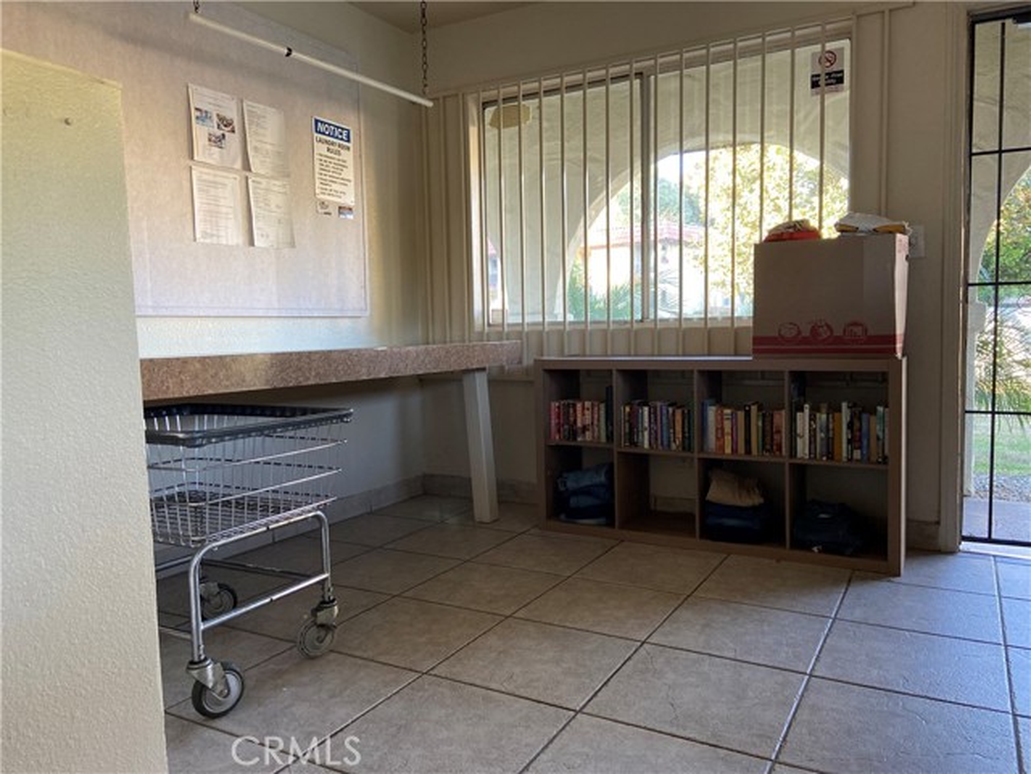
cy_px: 387
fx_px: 774
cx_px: 516
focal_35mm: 26
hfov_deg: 67.3
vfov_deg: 53.1
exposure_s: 1/60
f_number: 1.8
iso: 160
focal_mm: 4.25
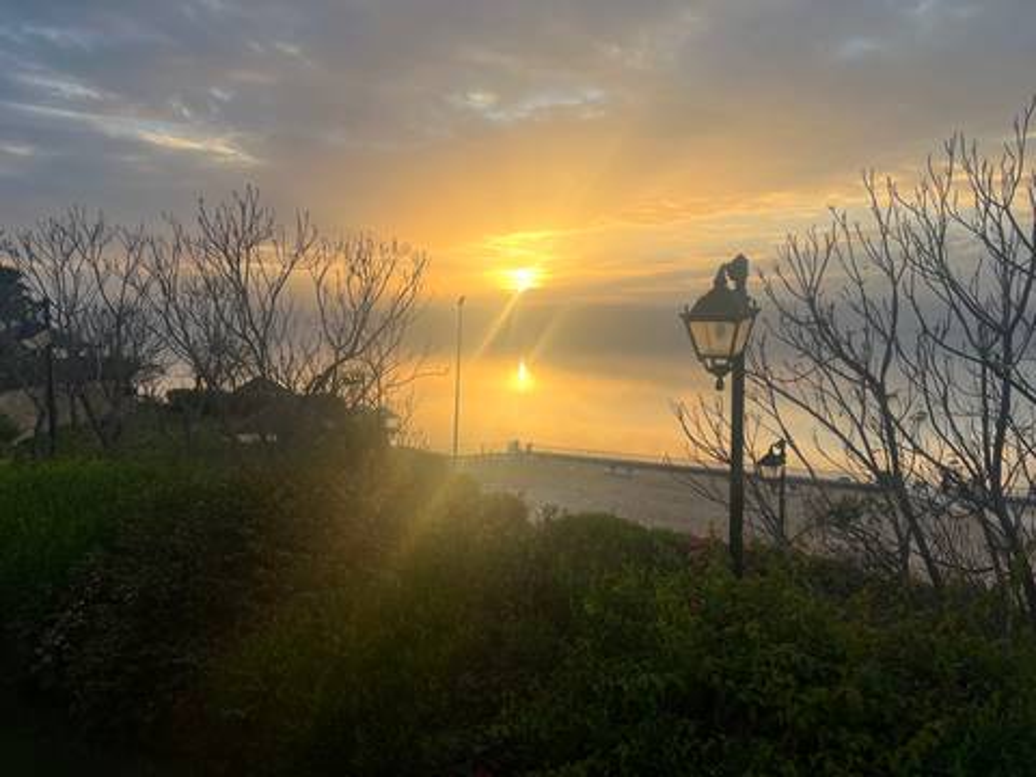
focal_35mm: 26
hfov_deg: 67.3
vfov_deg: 53.1
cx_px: 518
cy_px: 388
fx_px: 778
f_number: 1.5
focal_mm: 5.7
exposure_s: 1/1698
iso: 50
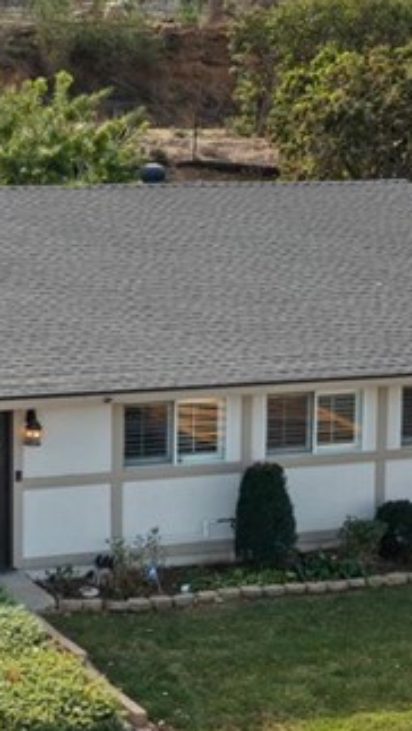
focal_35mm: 93
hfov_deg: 13.0
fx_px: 1804
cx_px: 84
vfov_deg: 22.9
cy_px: 344
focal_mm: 10.26
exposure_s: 1/40
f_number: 5
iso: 100
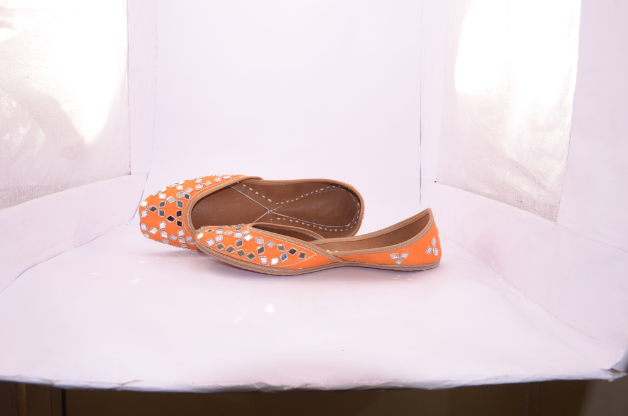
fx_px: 522
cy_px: 208
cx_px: 314
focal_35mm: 30
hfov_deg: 62.0
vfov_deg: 43.4
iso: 500
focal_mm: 20
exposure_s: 1/60
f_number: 9
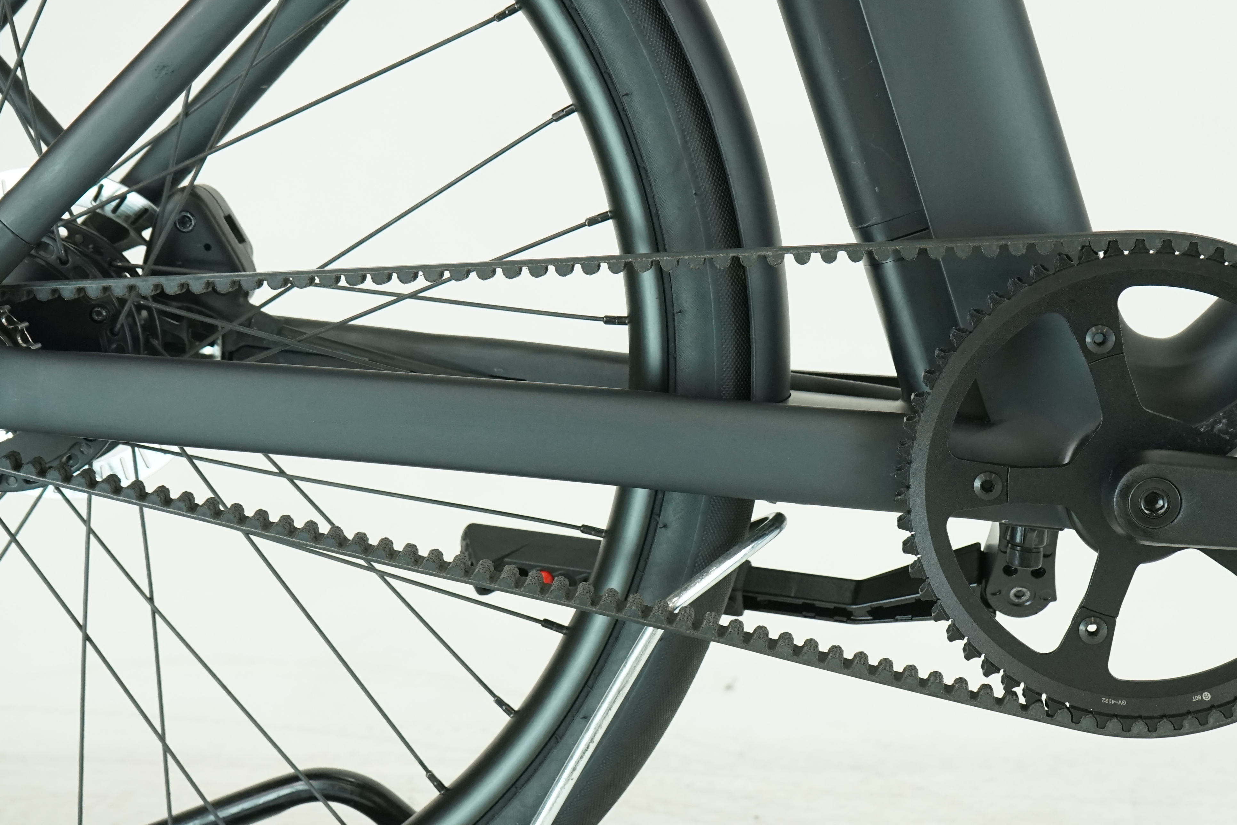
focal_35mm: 62
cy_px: 428
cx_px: 724
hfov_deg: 32.3
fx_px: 2130
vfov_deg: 21.9
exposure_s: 1/200
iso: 1600
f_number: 5.6
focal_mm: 40
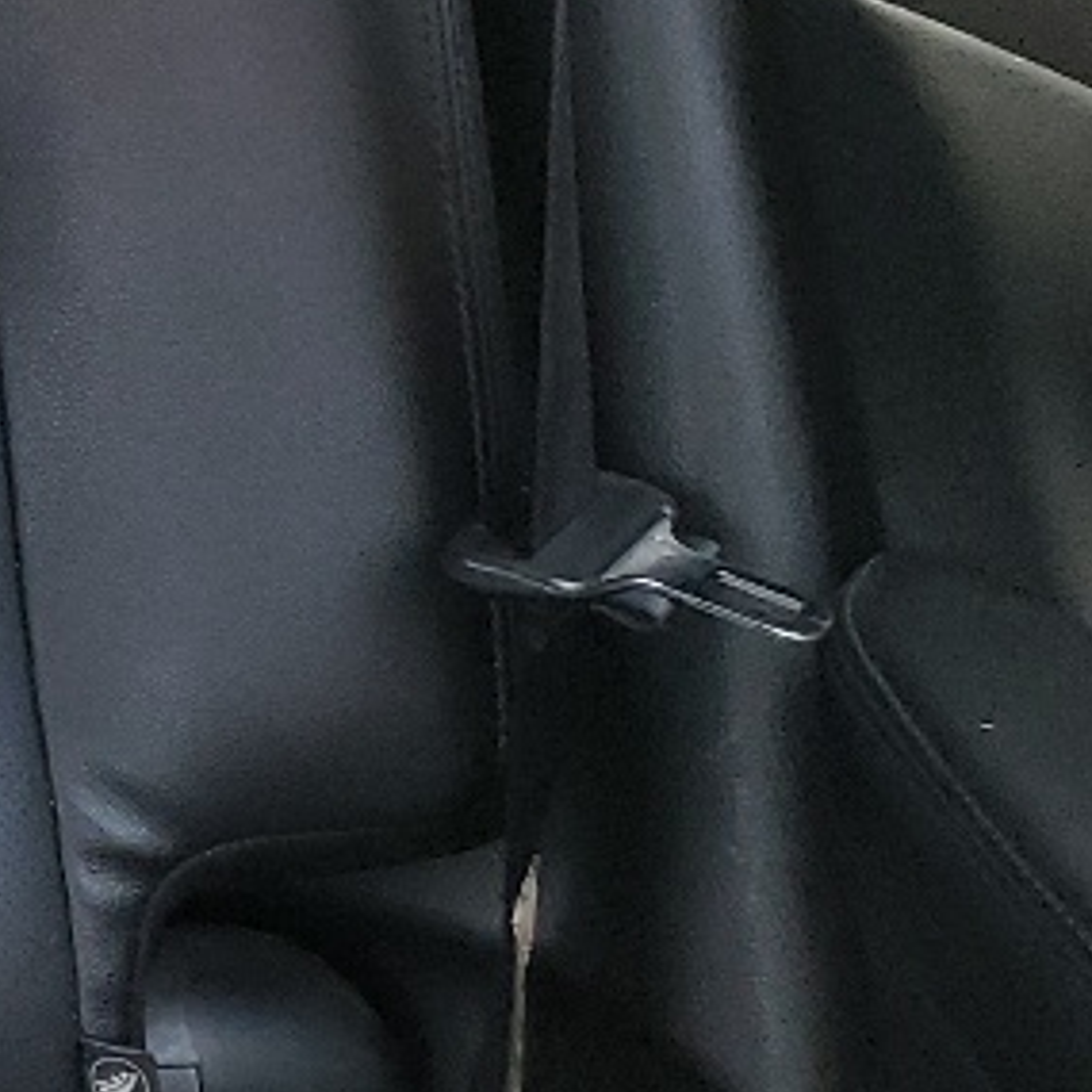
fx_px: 4604
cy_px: 42
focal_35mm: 129
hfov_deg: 11.0
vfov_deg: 13.4
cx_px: -1667
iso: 92
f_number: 1.5
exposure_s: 1/120
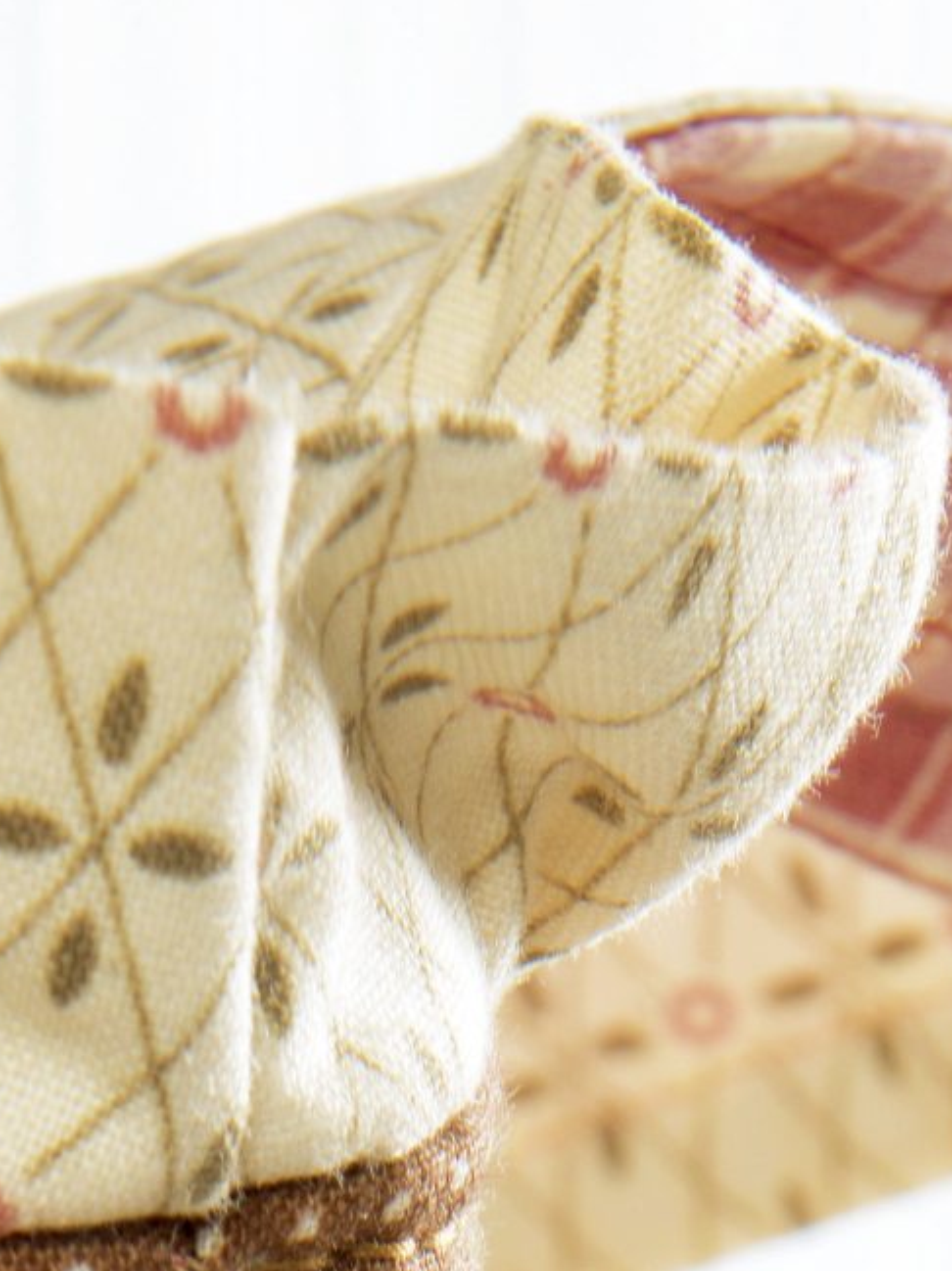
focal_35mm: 382
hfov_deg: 3.9
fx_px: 14021
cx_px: 243
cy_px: 3374
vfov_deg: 5.0
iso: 100
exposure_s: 1/60
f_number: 18
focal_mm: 70
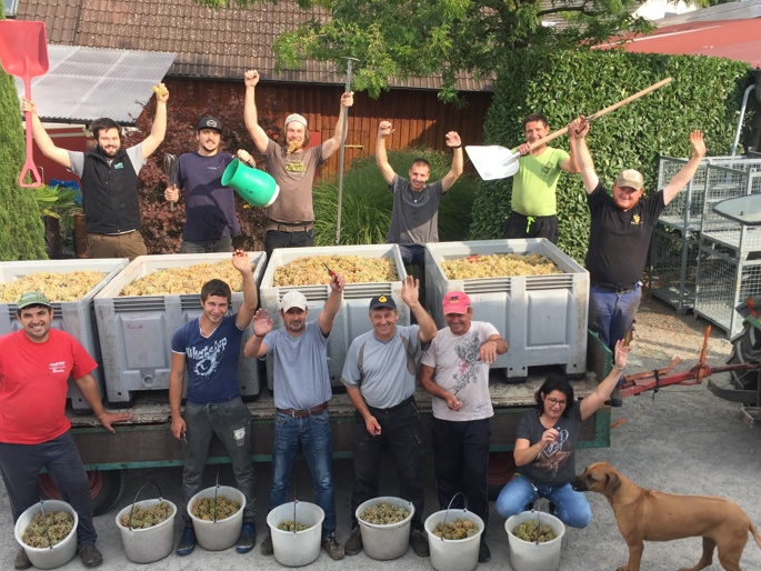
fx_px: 792
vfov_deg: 39.6
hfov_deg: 51.3
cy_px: 317
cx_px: 401
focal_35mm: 36
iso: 32
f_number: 2.2
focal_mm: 4.15
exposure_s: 1/682
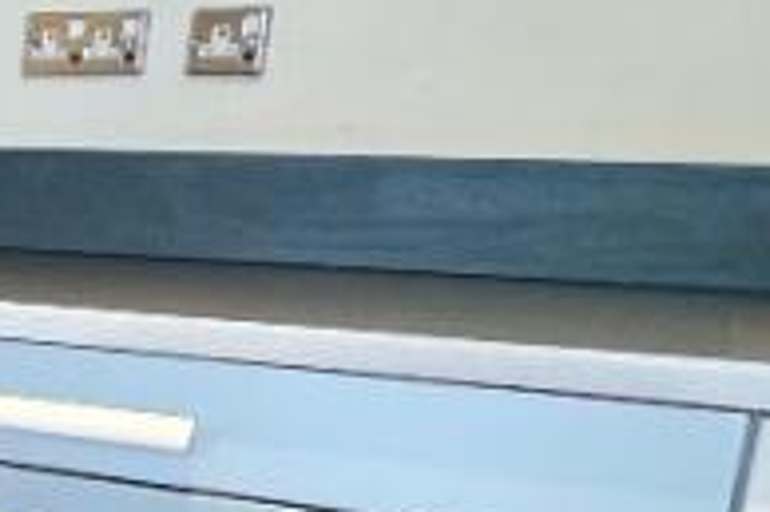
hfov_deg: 16.4
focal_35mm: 77
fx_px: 1646
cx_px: -933
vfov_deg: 17.5
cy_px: 437
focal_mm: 2.22
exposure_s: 1/50
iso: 320
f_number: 2.2
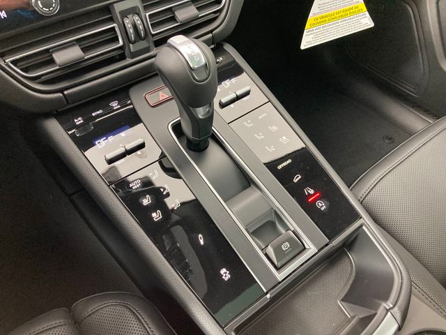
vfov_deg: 49.7
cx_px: 223
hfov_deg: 63.4
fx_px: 361
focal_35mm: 28
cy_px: 168
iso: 250
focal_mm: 3.99
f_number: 1.8
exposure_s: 1/31
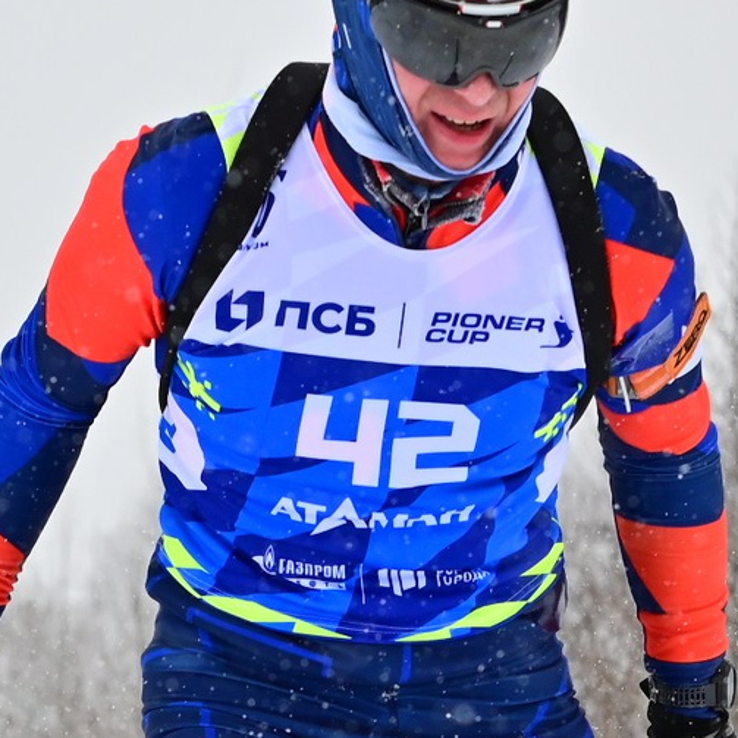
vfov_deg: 5.8
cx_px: 321
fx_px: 7308
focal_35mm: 303
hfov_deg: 5.8
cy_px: 836
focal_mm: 70
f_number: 5
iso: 640
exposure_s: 1/1600
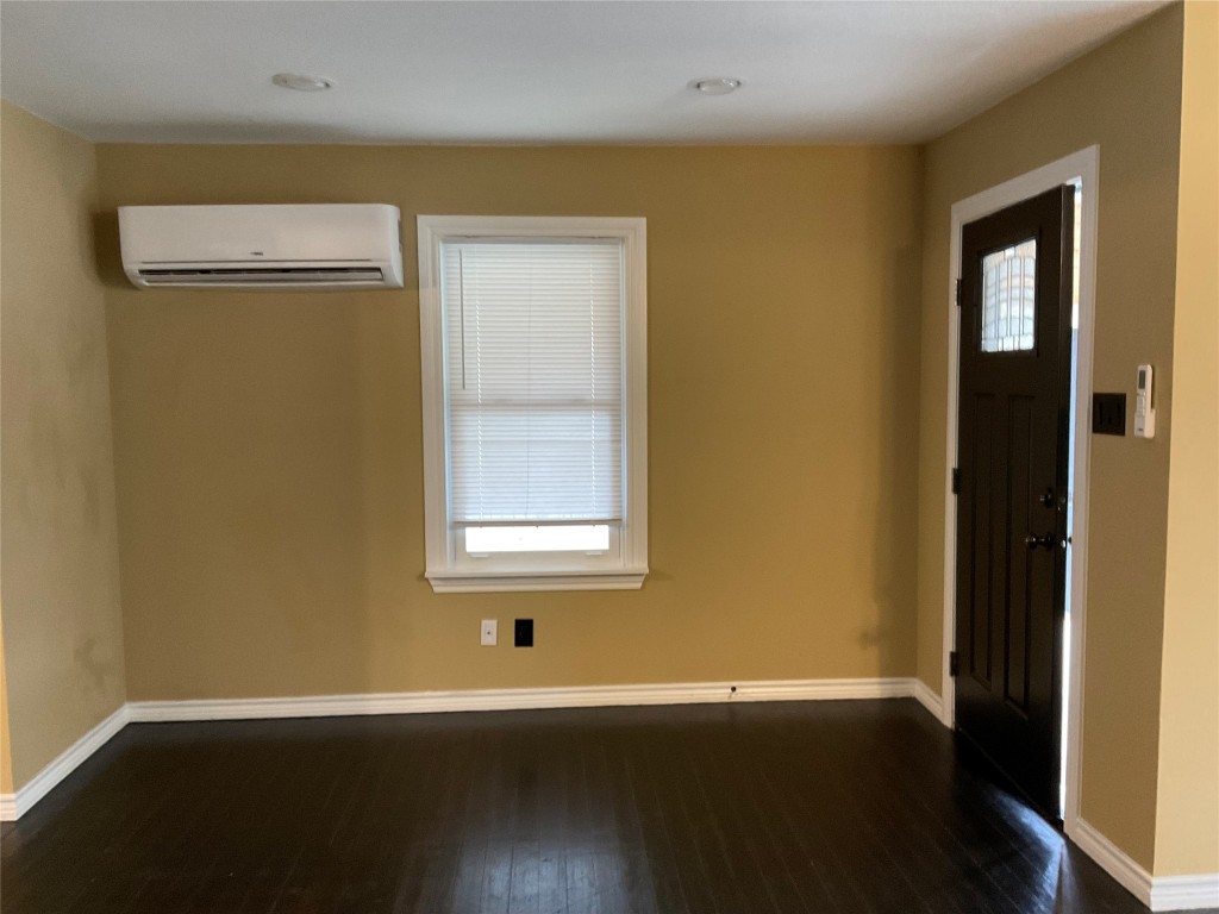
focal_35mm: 29
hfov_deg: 61.7
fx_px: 1021
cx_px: 610
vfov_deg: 48.2
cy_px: 457
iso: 250
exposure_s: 1/40
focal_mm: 3
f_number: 1.8
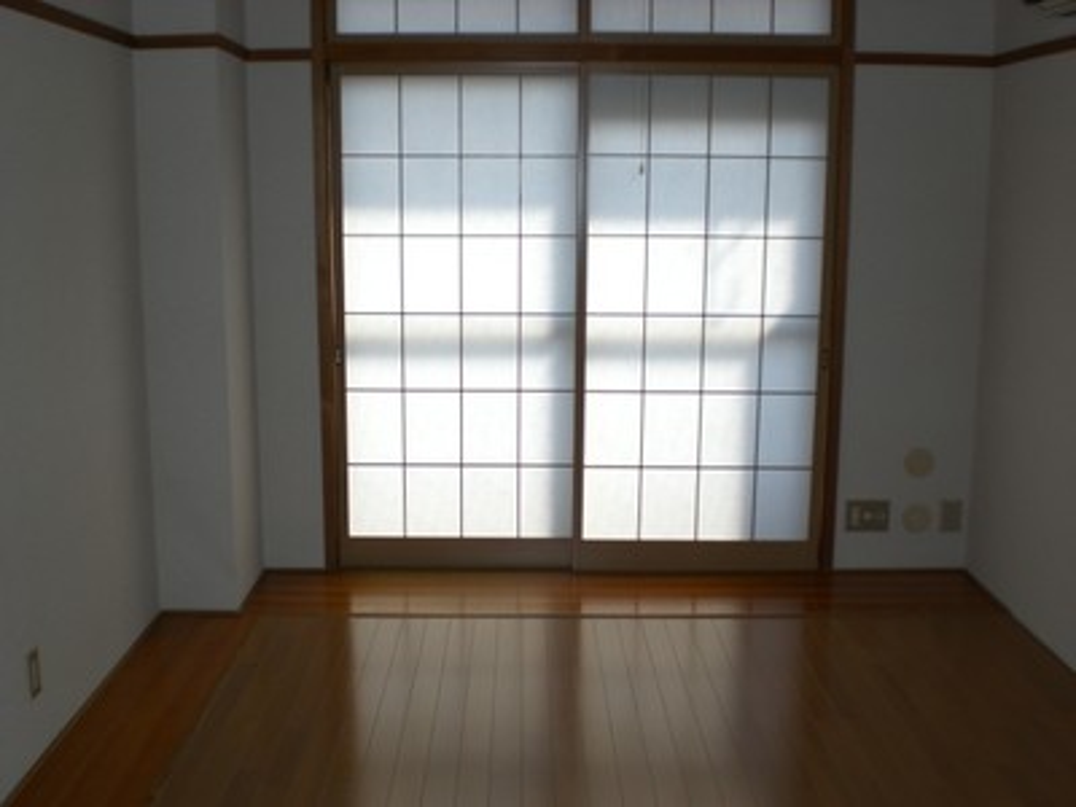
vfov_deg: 37.7
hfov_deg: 49.0
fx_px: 1181
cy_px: 404
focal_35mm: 38
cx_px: 538
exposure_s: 1/400
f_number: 3.1
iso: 50
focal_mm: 6.3
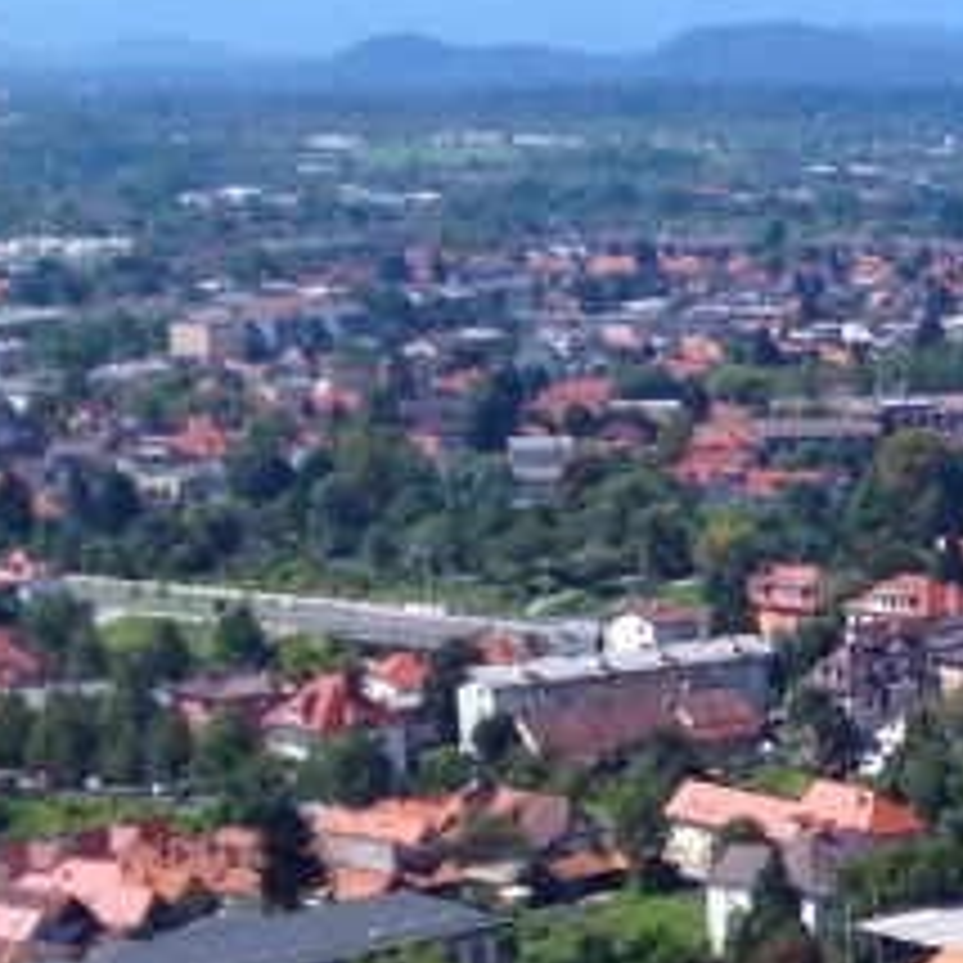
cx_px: 1665
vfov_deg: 11.7
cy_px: 904
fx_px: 4658
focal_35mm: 148
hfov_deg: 11.1
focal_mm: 4.28
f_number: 2.4
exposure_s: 1/1493
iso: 50
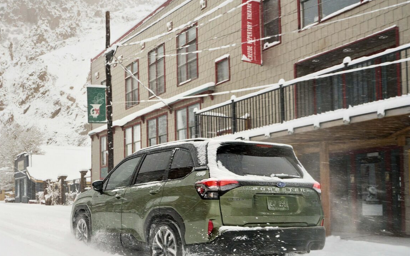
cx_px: 126
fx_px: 458
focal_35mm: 41
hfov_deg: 47.2
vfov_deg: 30.8
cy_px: 186
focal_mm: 29
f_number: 8
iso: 1600
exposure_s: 1/250
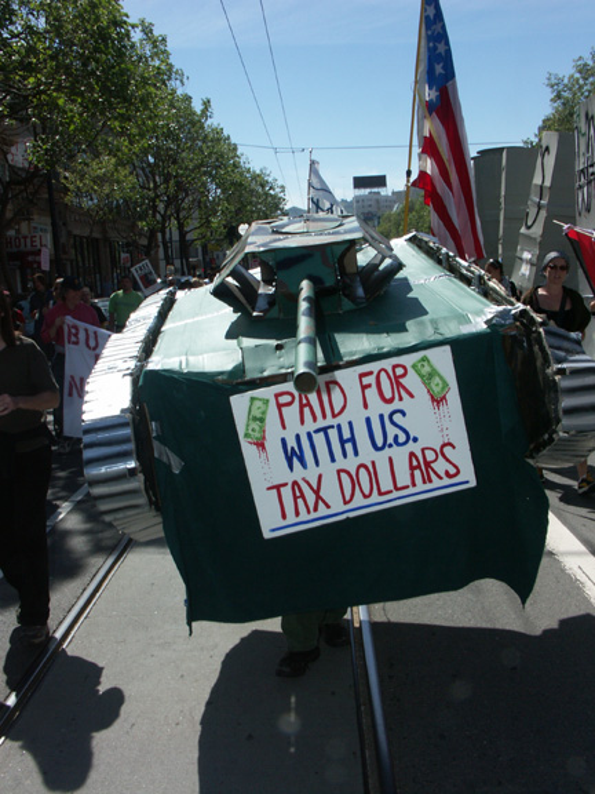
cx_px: 298
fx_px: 802
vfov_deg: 52.6
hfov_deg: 40.7
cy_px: 397
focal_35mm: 35
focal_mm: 9.12
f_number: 11
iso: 100
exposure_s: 1/250
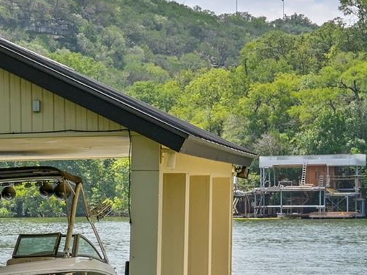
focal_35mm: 116
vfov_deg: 12.7
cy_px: 229
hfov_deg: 16.3
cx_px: -79
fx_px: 1230
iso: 800
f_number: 8
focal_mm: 30
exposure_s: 1/3200
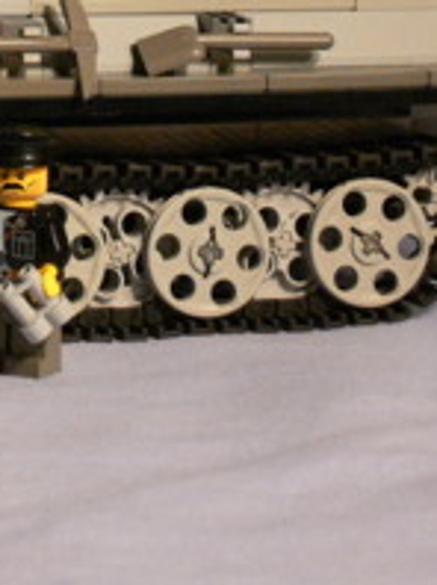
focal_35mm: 191
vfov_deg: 10.2
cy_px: -98
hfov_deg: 7.7
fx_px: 3222
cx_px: 74
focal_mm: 12.5
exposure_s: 1/50
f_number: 4
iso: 200
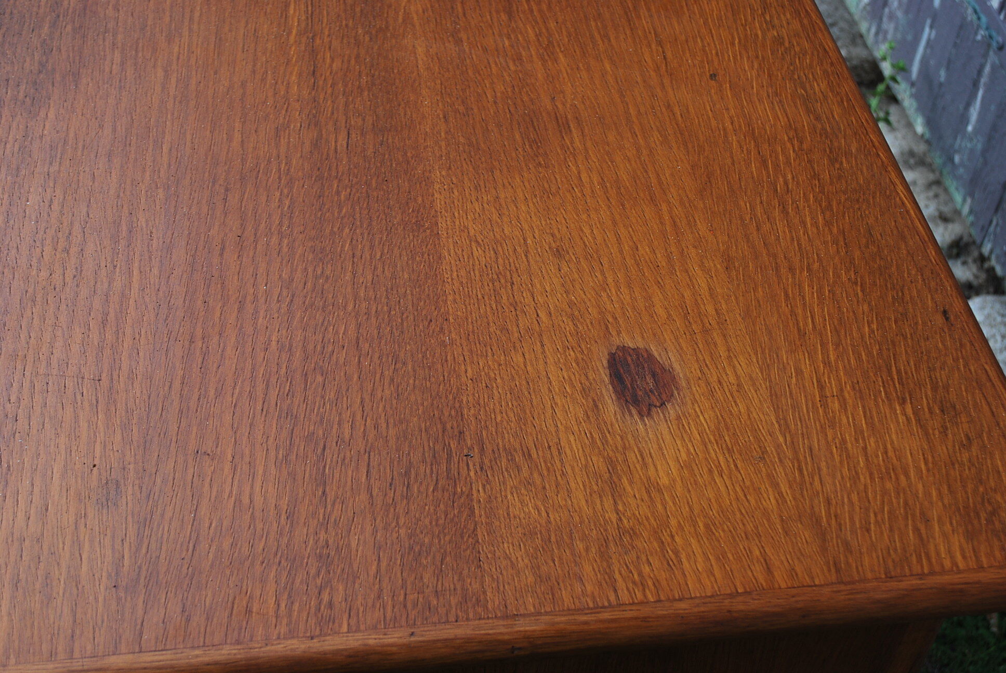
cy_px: 336
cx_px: 503
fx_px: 1343
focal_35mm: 48
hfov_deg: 41.1
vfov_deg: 28.2
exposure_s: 1/125
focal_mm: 32
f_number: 5.6
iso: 140
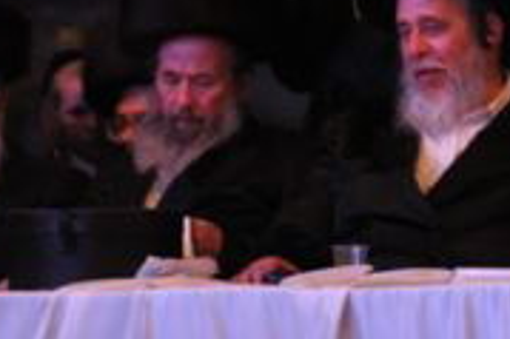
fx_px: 7784
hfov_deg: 3.7
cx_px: -174
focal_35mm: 550
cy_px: 323
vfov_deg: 2.5
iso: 1600
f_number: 5
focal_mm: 82
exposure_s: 1/30
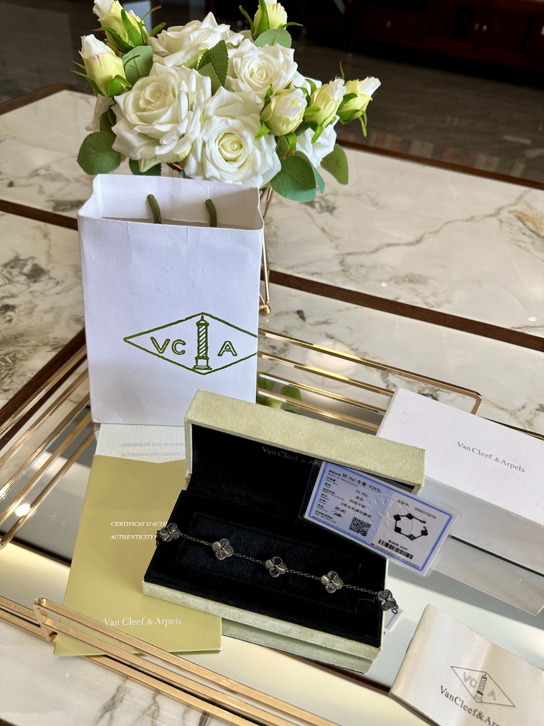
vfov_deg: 71.6
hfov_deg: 56.8
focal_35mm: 24
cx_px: 272
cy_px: 363
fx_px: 503
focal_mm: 6.86
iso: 80
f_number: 1.78
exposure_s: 1/100
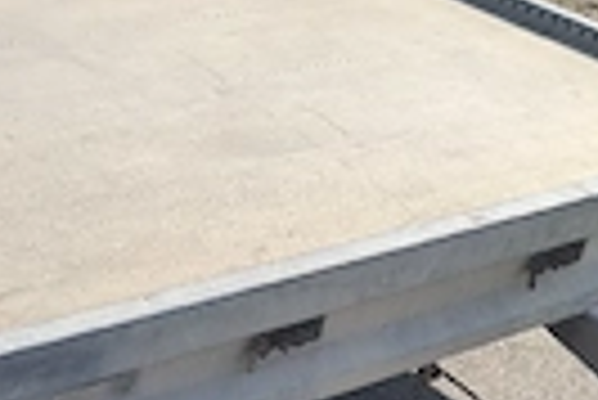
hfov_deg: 27.0
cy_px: 283
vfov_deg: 18.9
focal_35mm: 72
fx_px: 1197
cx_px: 54
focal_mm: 6.18
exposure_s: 1/714
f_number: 1.65
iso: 50
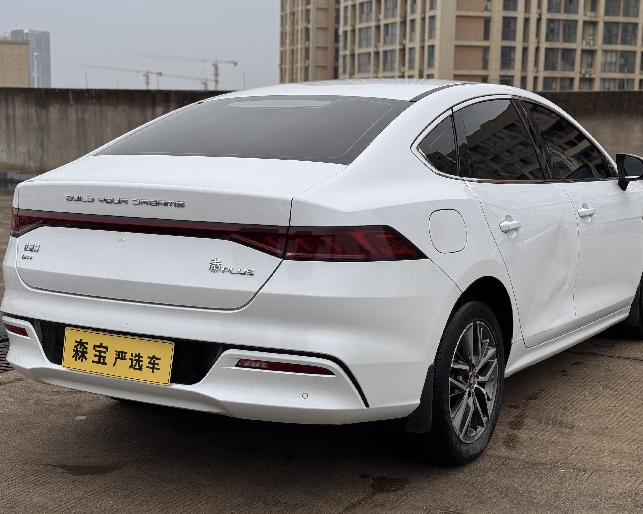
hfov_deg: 34.1
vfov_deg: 27.6
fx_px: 1047
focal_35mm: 55
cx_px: 337
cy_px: 235
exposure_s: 1/2331
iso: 64
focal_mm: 6.76
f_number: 1.78
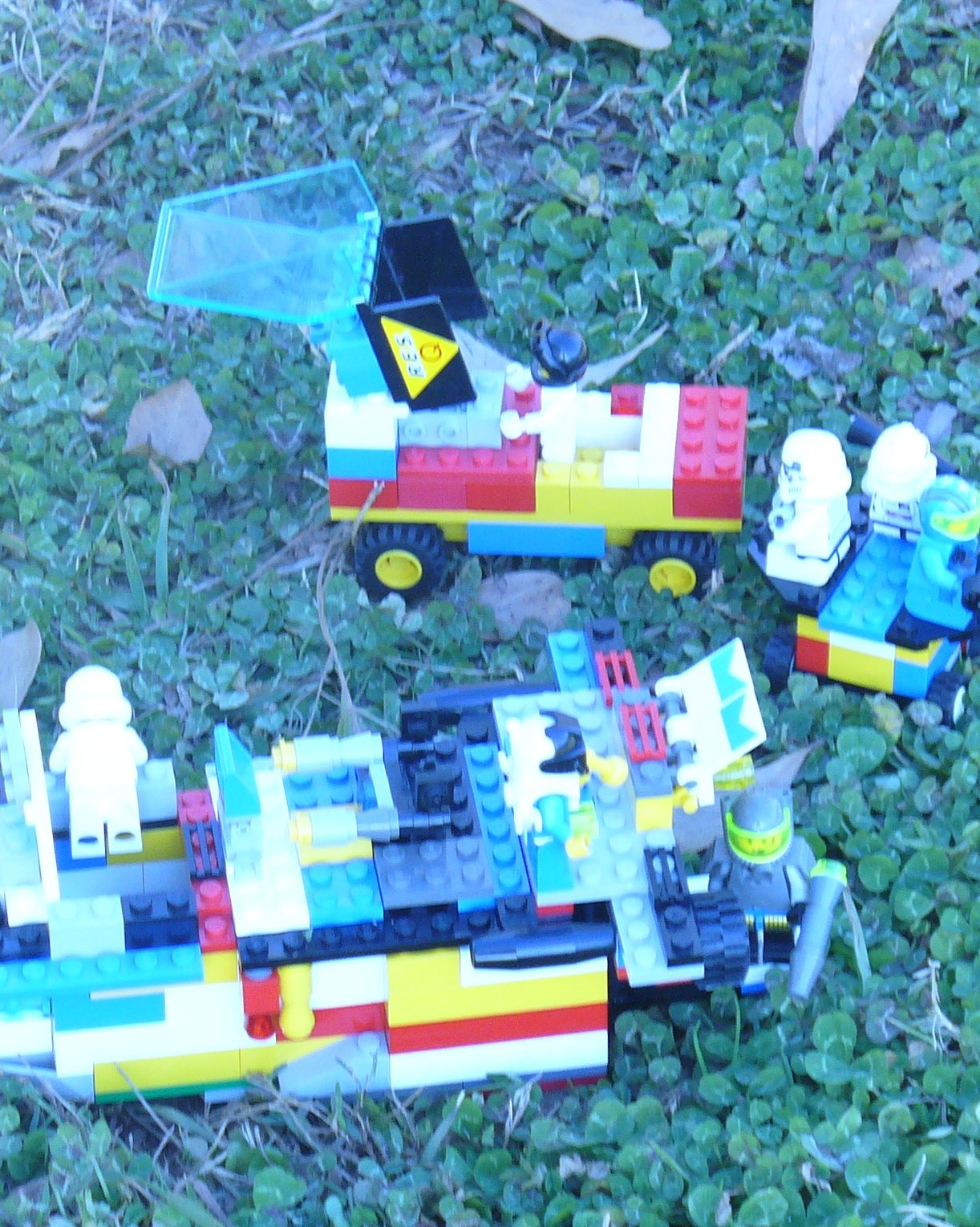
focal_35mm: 212
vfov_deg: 9.1
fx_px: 7688
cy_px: 613
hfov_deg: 7.3
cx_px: 538
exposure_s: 1/60
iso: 100
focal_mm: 19.4
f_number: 3.7
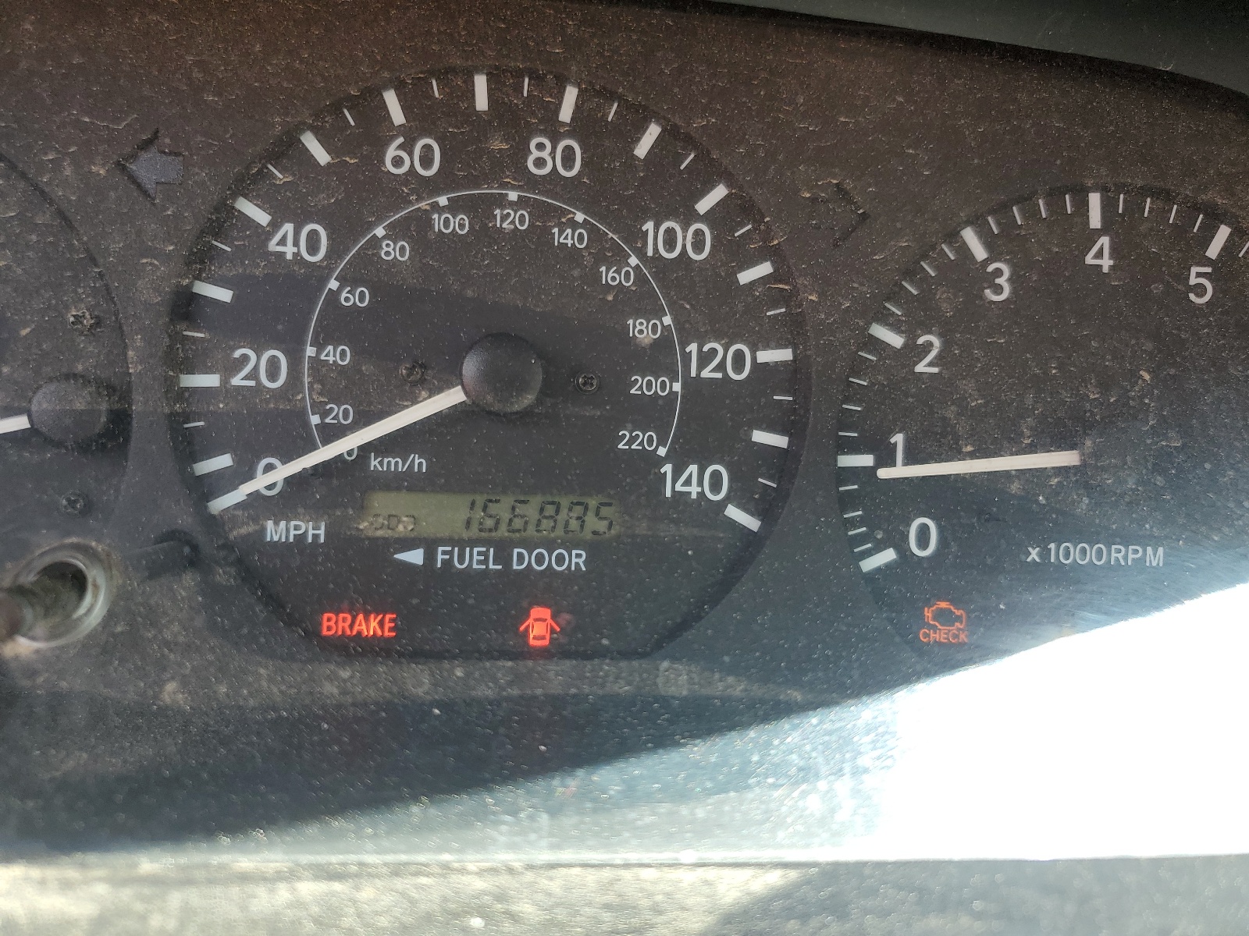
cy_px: 468
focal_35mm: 26
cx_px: 624
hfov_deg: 67.3
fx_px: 938
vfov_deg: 53.1
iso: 50
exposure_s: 1/200
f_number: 1.5
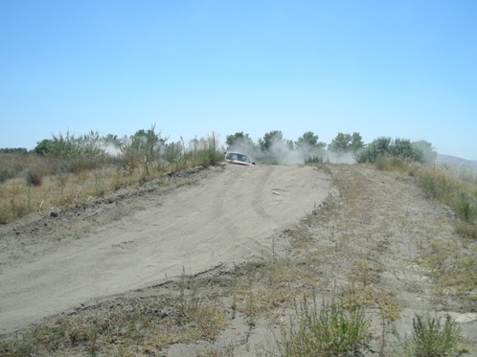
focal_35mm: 45
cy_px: 151
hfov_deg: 42.0
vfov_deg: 32.1
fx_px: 620
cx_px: 261
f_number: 5.7
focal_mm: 5.7
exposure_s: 1/314
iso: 50
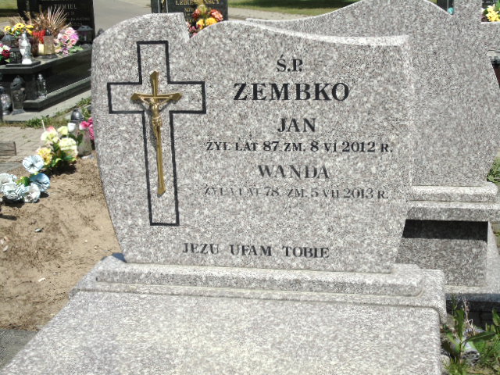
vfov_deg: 27.0
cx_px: 250
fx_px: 780
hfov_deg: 35.5
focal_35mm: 54
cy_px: 188
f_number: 4.3
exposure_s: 1/1000
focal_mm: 9.6
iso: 80
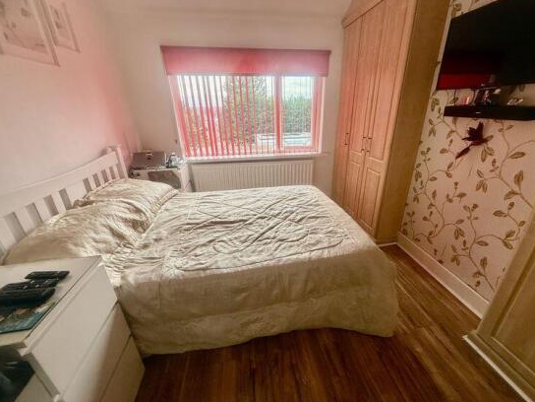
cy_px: 206
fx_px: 232
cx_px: 283
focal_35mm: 15
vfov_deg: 81.7
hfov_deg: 98.1
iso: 200
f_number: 2.2
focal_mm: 2.22
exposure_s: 1/99
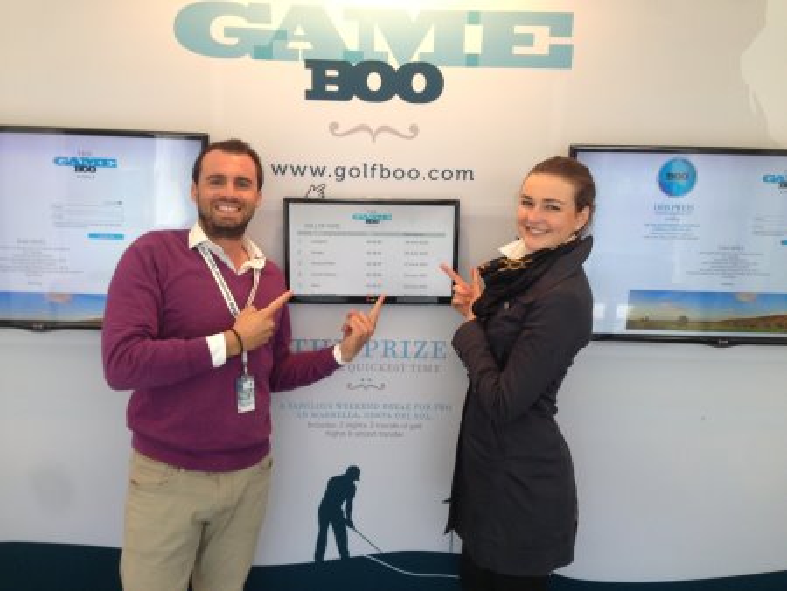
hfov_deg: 55.3
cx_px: 394
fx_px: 751
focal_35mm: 33
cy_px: 296
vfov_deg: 43.0
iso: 64
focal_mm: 4.12
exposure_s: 1/60
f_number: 2.4
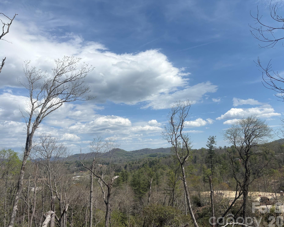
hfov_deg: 62.2
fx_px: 235
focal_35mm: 28
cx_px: 144
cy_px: 115
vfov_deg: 51.5
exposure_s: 1/6329
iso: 50
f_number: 1.6
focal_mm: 5.96
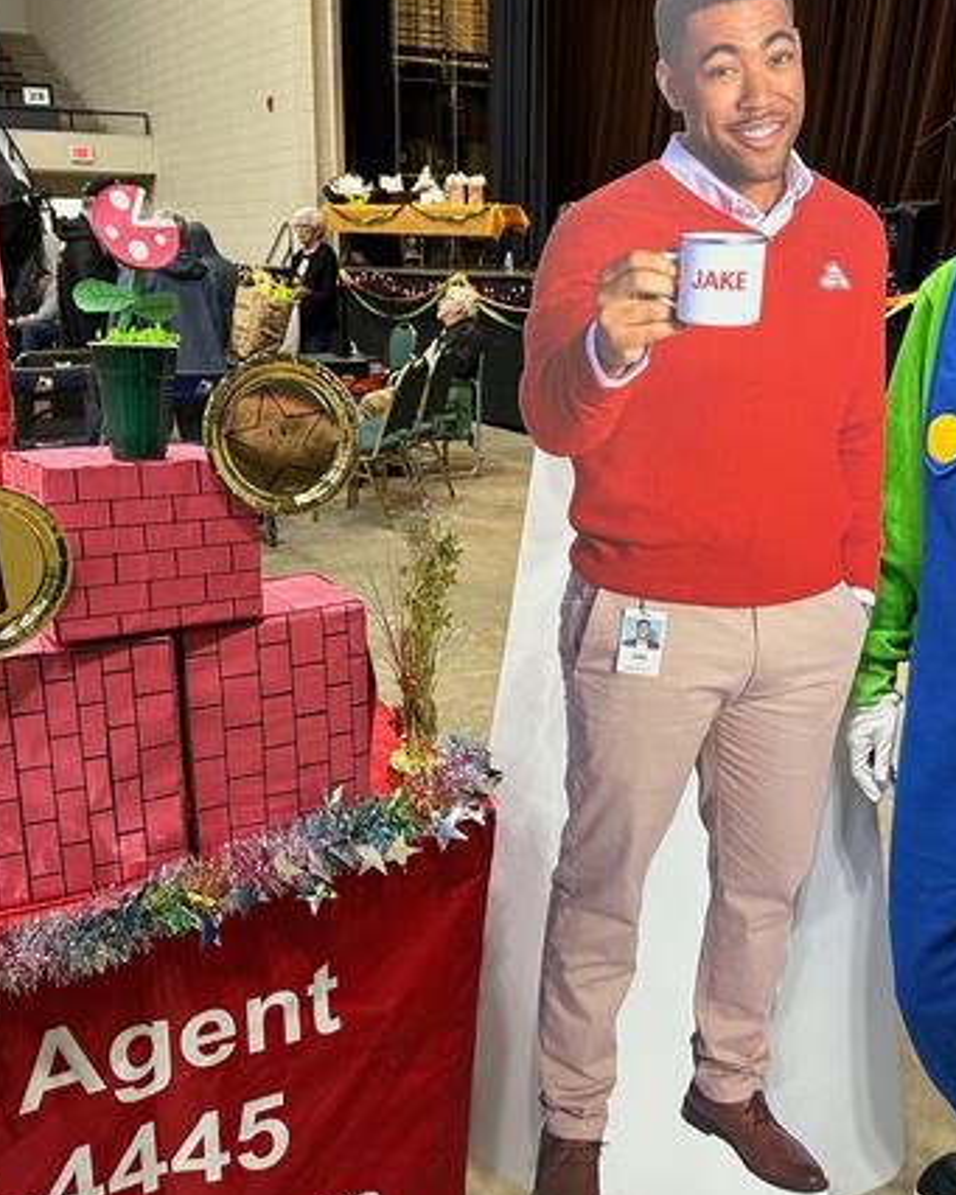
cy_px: 606
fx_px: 1202
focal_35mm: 34
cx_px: 486
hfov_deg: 43.4
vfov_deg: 52.8
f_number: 1.78
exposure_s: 1/60
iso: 250
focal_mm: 6.86
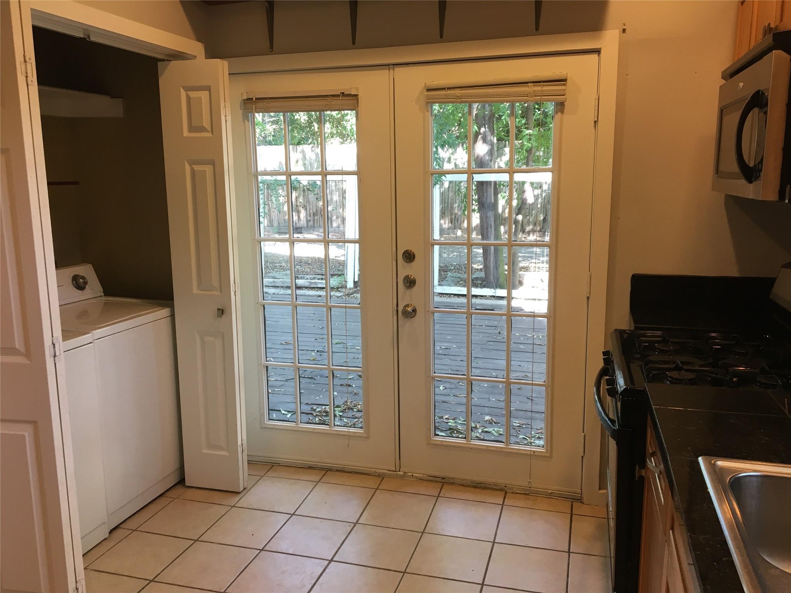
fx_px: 663
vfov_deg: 48.2
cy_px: 296
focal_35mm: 29
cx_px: 396
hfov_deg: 61.7
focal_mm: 4.15
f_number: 2.2
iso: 64
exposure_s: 1/30
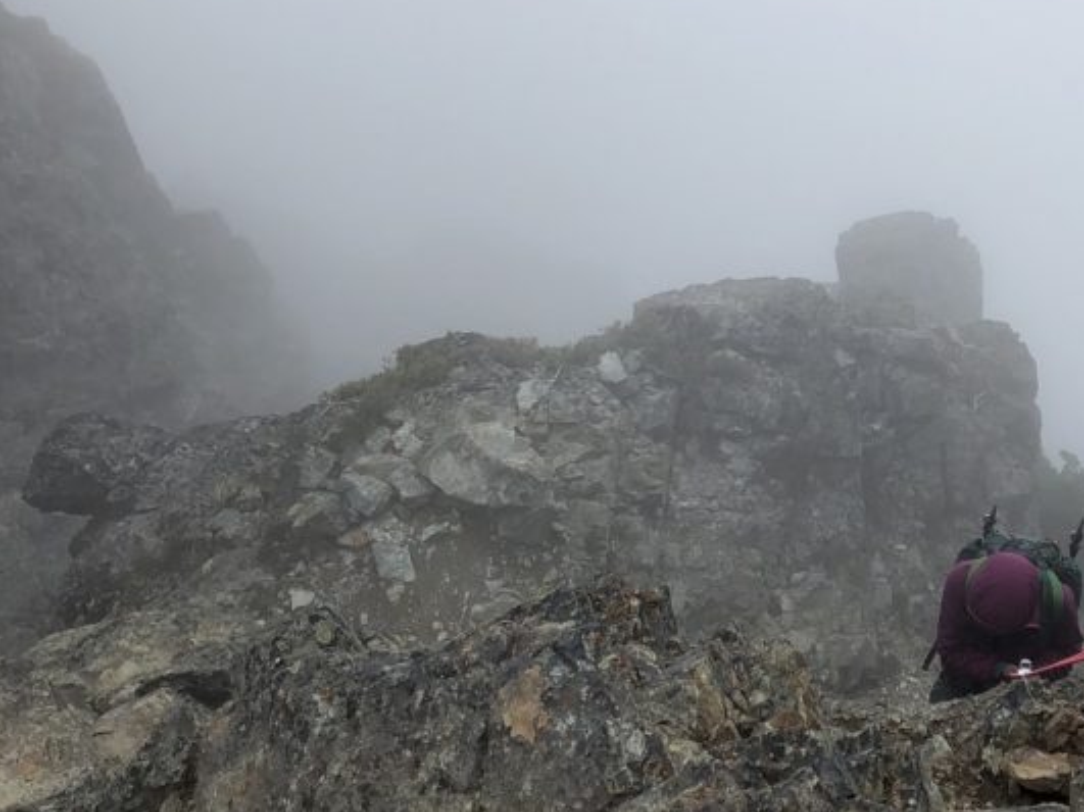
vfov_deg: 26.8
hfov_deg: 34.5
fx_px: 1691
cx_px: 866
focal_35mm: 54
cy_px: 263
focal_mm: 3.99
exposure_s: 1/578
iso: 20
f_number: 1.8
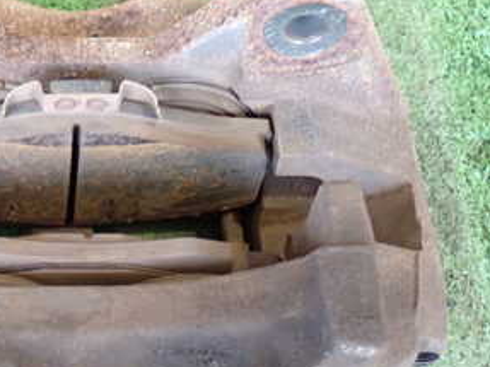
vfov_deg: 16.1
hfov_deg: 20.8
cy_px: 188
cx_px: 39
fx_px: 1302
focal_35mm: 92
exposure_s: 1/40
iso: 640
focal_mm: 7.84
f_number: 2.9
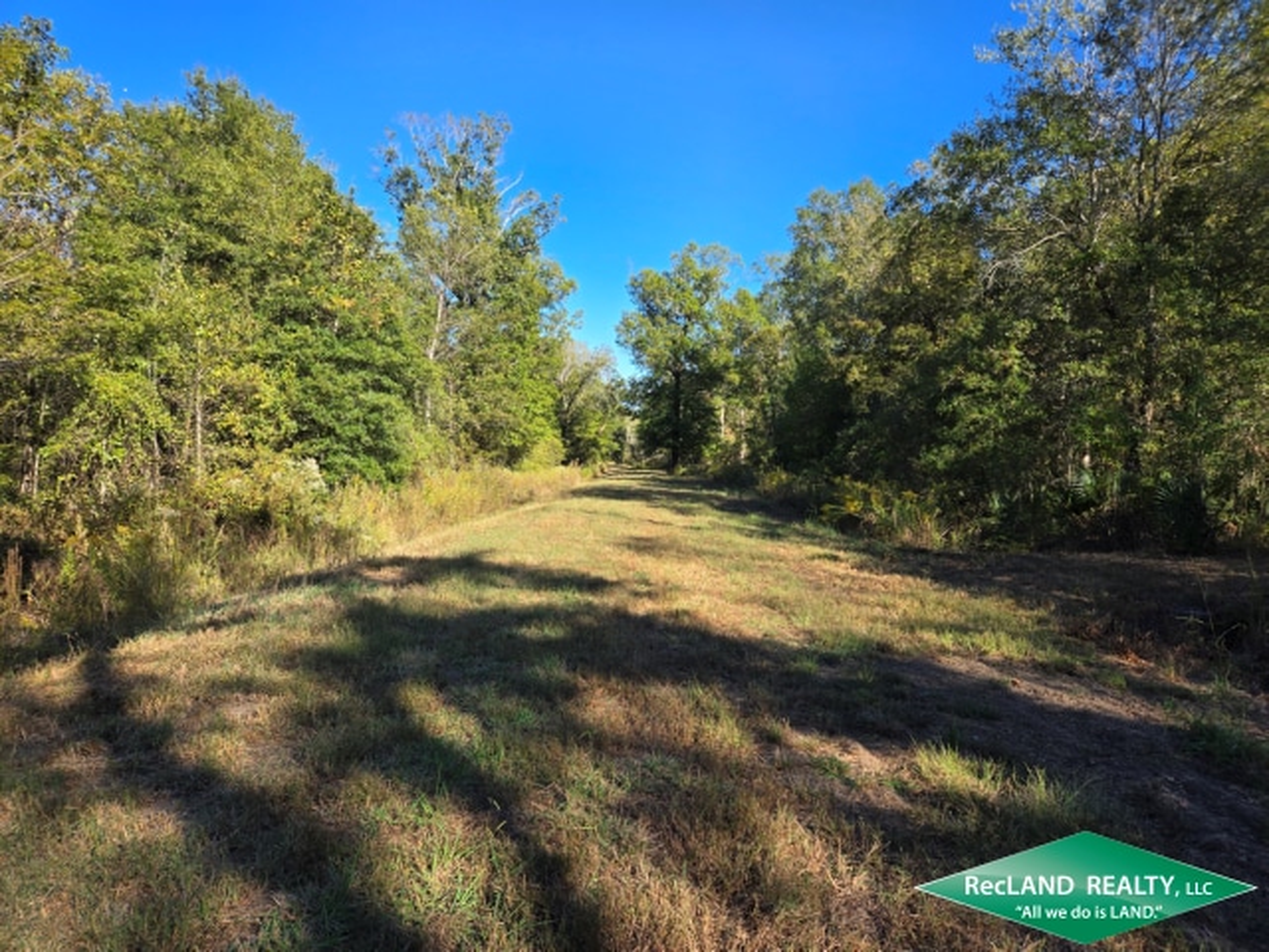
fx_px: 843
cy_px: 476
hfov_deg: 73.9
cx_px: 634
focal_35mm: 23
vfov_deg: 58.9
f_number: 1.8
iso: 25
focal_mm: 5.4
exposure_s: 1/738
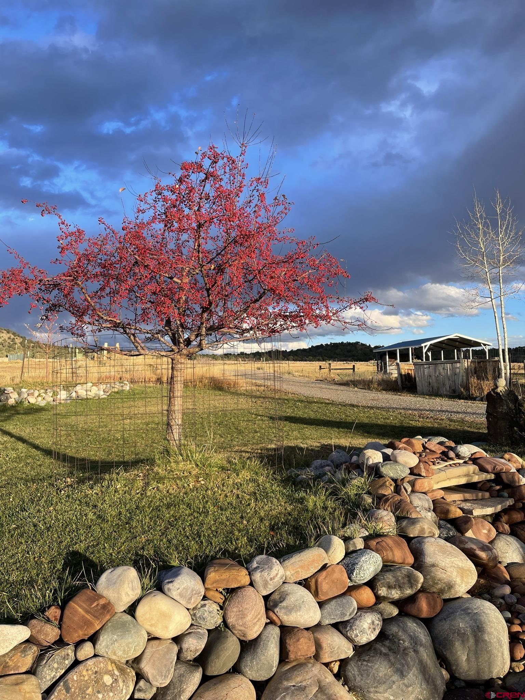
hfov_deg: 53.1
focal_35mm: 26
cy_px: 350
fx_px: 526
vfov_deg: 67.3
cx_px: 262
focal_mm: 4.2
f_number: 1.6
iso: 32
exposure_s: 1/895
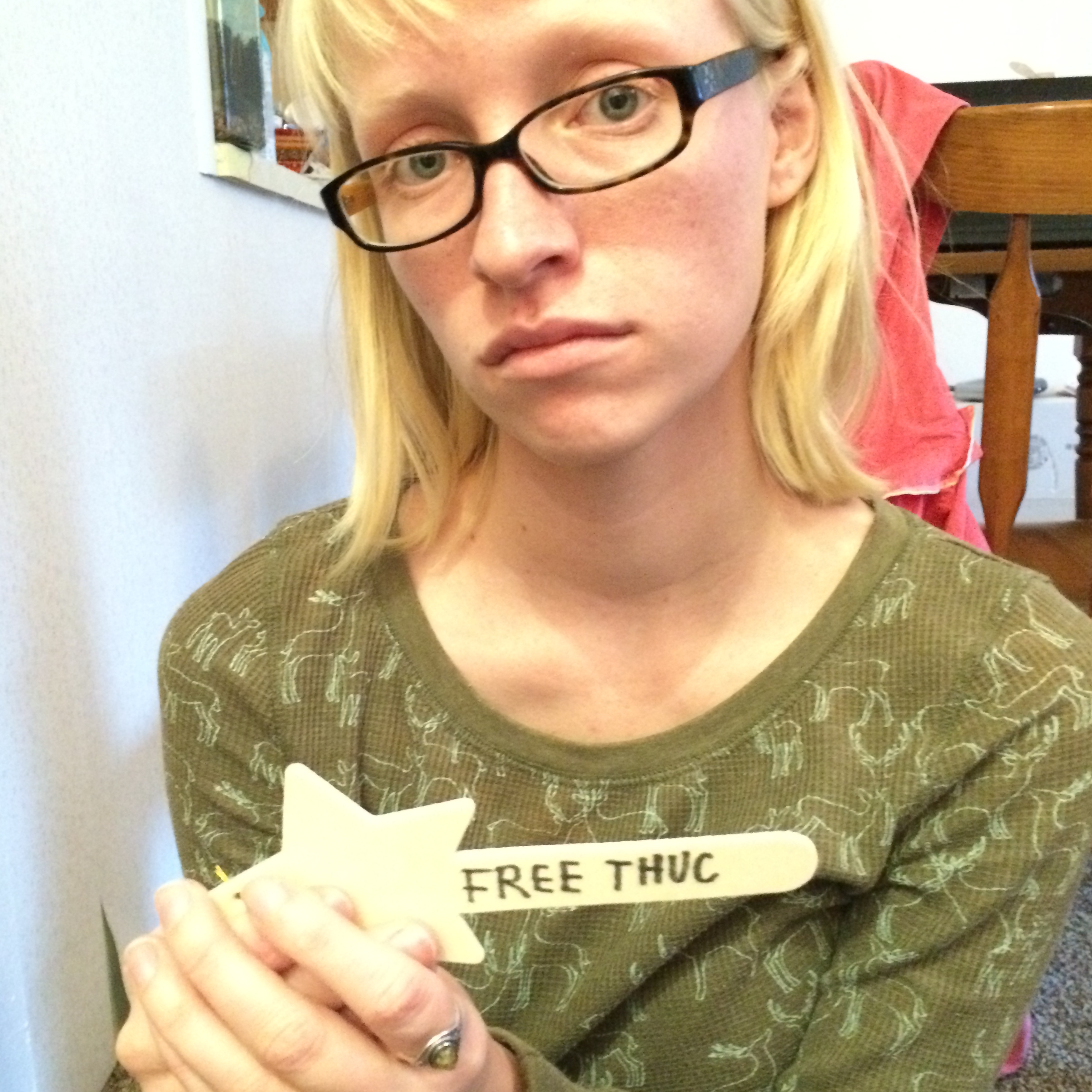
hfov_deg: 46.0
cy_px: 580
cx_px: 548
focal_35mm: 36
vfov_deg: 46.0
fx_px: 1285
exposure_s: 1/15
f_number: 2.2
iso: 1000
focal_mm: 4.12
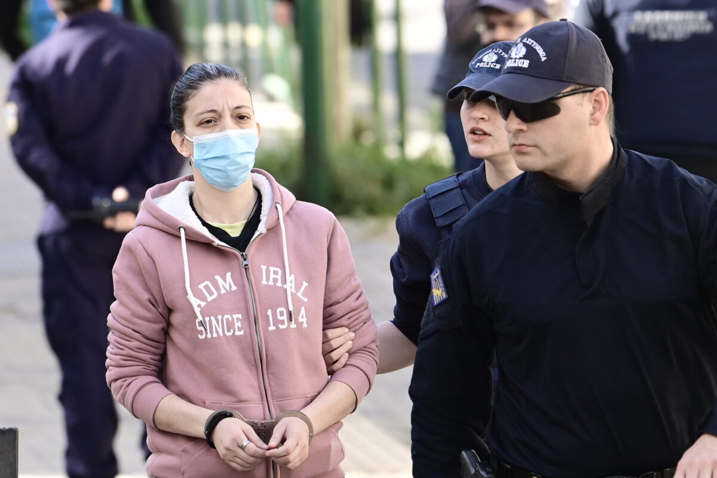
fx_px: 3983
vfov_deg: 6.9
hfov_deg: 10.3
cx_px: 358
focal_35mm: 200
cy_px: 239
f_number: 4.5
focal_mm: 200
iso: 400
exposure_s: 1/500
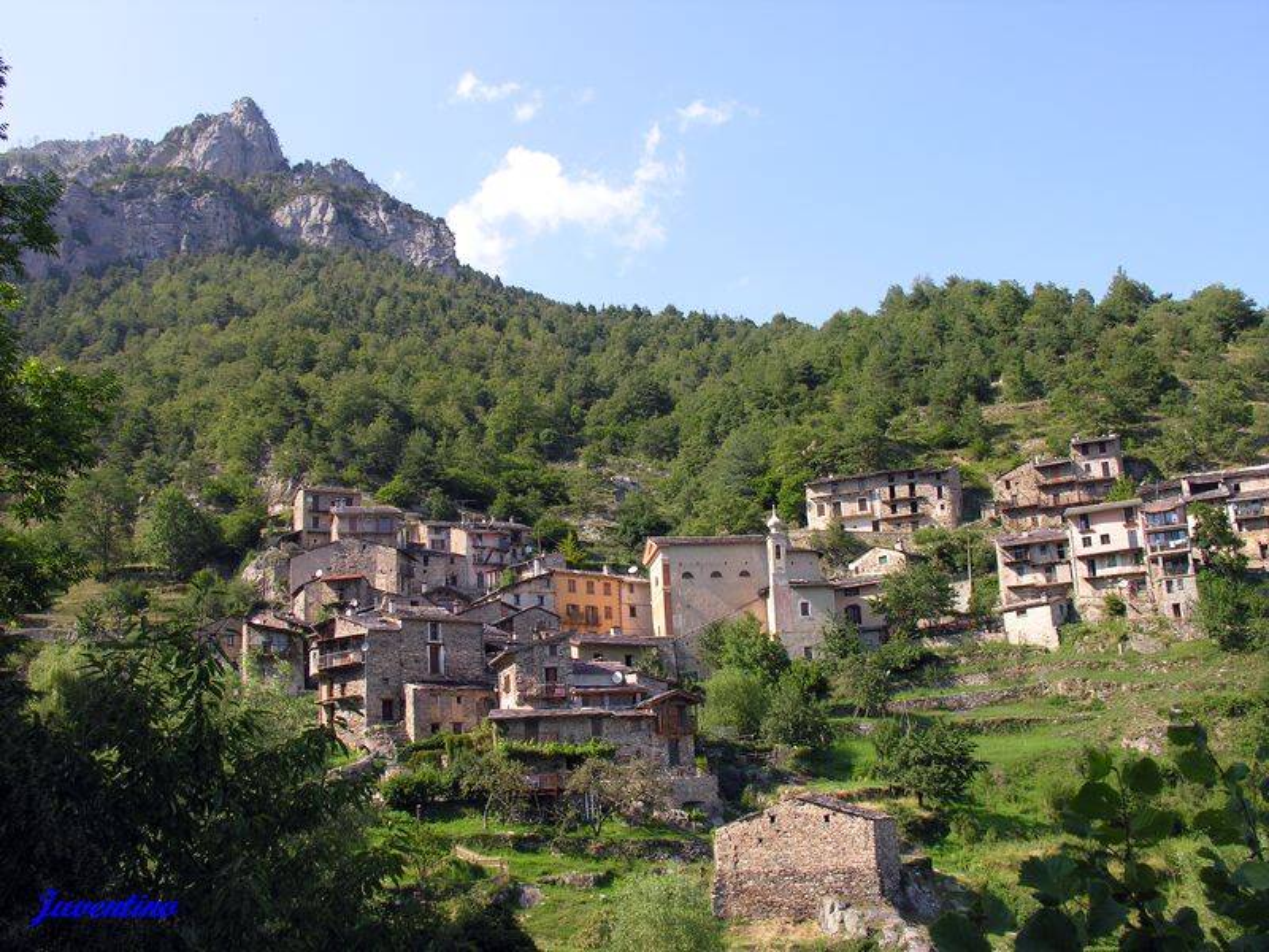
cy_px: 476
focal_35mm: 35
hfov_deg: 52.6
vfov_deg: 40.7
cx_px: 634
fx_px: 1283
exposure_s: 1/146
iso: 50
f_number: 5
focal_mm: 8.9
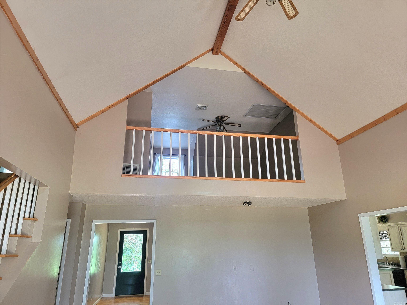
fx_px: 282
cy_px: 152
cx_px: 204
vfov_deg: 56.8
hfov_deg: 71.6
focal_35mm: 24
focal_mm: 6.7
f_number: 1.8
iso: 200
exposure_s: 1/60.2
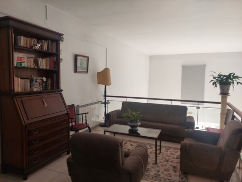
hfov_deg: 71.6
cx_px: 121
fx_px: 168
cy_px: 91
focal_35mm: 24
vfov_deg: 56.8
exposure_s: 1/131
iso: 40
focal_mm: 5.23
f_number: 1.8
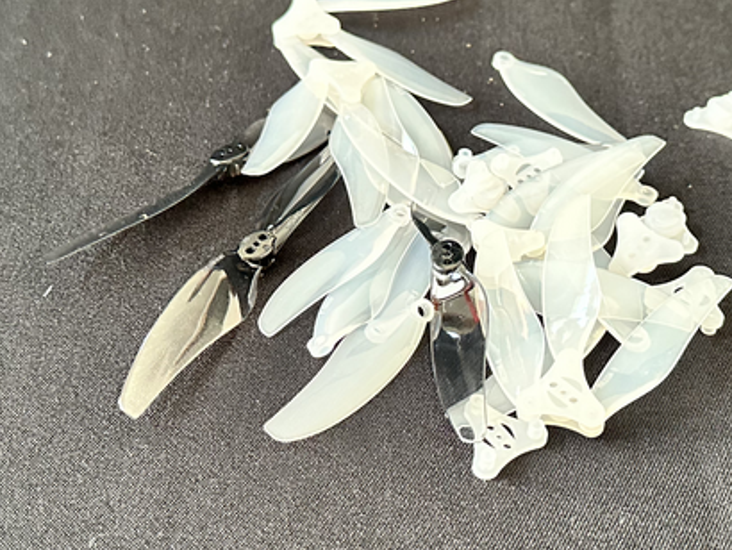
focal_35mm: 59
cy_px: 186
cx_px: 430
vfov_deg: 24.7
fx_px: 1248
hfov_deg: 32.6
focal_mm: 6.86
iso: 640
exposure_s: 1/60
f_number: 1.78
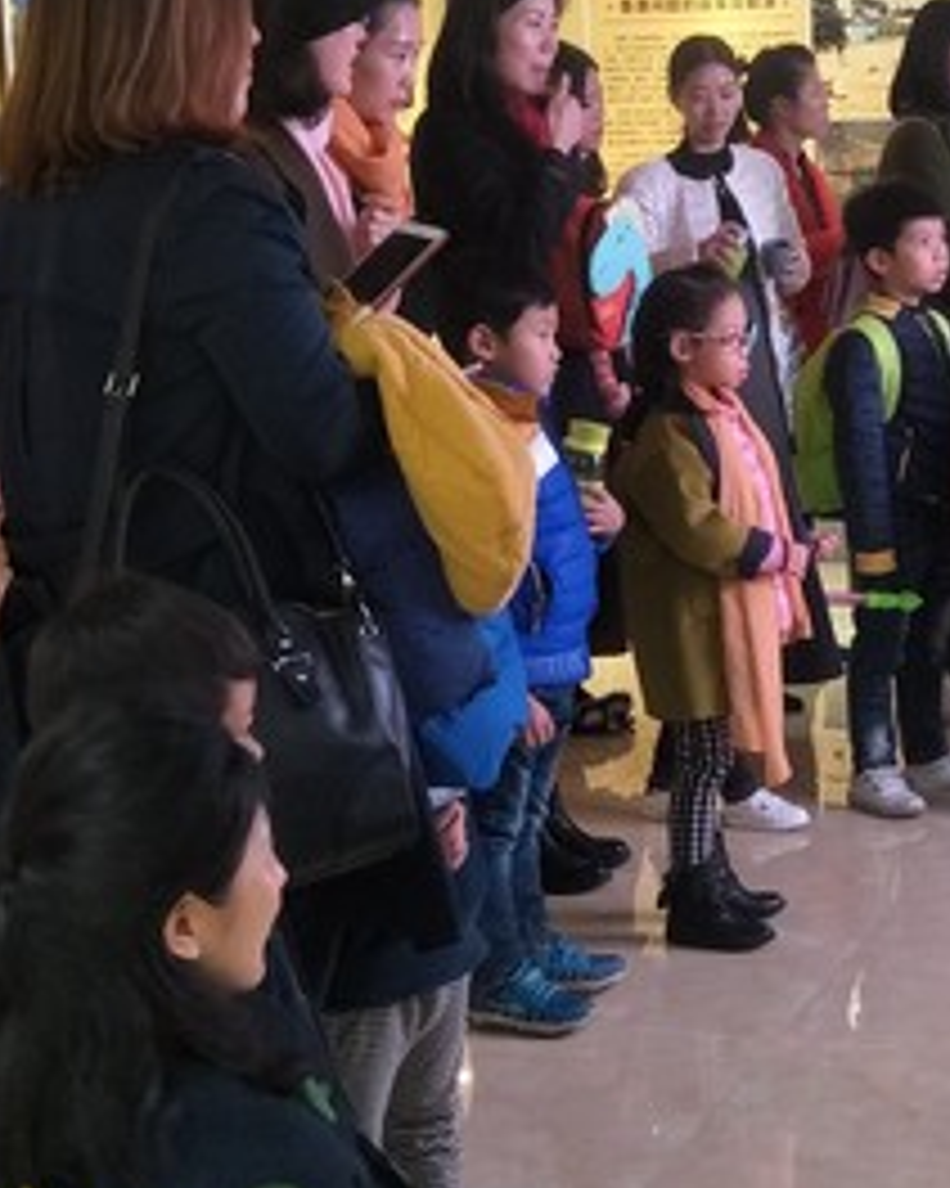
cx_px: 788
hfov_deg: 23.4
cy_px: 590
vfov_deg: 29.6
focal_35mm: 64
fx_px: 2251
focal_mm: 4.1
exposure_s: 1/33
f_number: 1.7
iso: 200
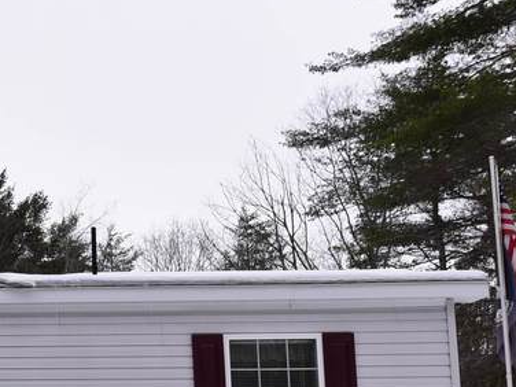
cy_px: 397
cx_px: -242
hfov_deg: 22.5
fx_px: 1073
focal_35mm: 72
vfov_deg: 19.8
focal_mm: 22
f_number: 6.3
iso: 100
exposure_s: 1/200
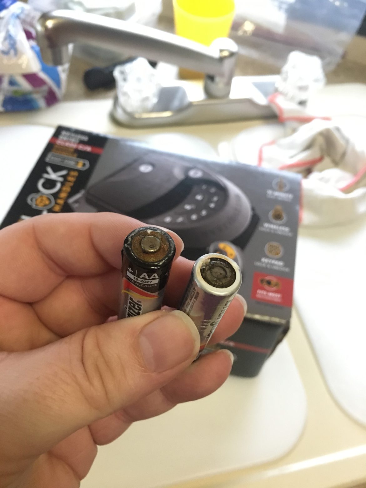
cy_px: 244
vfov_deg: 61.7
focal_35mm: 29
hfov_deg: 48.2
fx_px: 409
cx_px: 183
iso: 250
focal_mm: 4.15
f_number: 2.2
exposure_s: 1/17
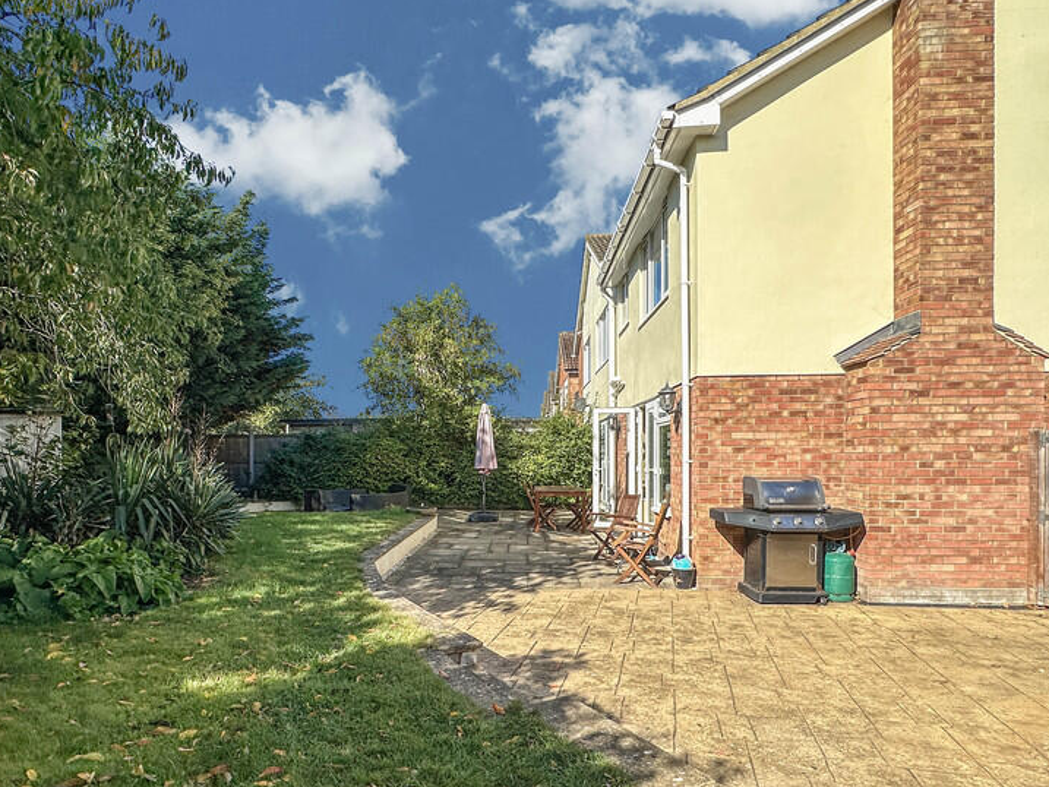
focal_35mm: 20
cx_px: 486
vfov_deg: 63.4
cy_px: 556
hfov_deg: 81.6
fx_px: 606
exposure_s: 1/2882
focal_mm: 2.22
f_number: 2.2
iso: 50
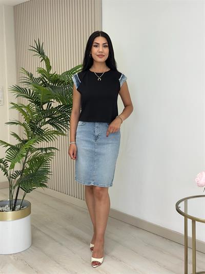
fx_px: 379
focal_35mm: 48
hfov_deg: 30.3
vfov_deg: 39.6
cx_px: 102
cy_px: 137
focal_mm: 6.86
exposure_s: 1/323
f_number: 1.78
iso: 80
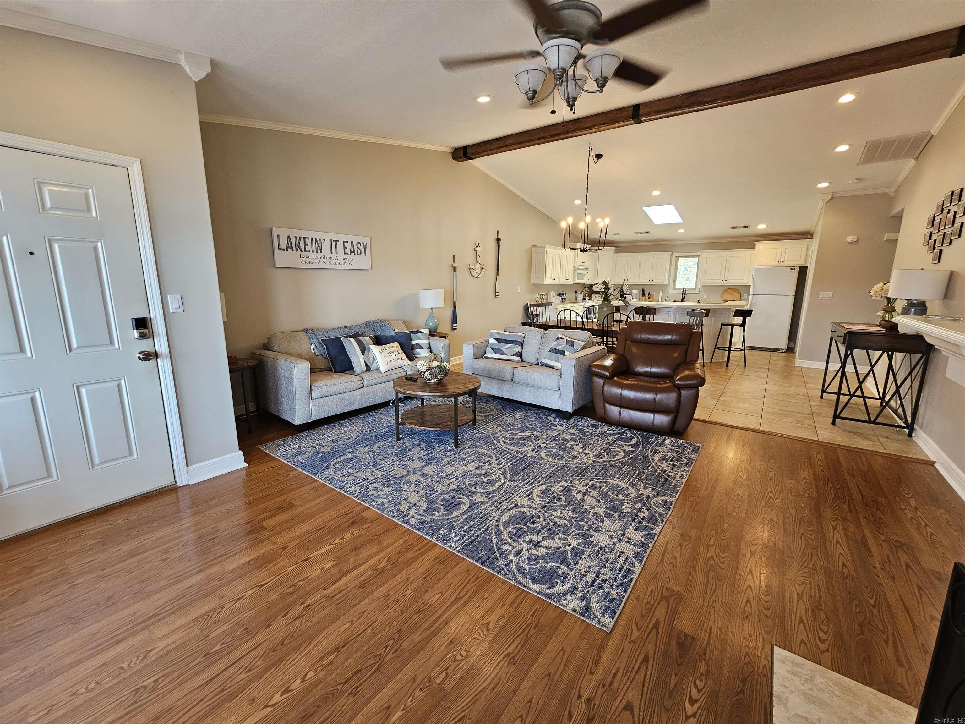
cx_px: 482
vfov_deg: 89.9
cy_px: 362
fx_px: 362
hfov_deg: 106.2
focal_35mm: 13
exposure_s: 1/60
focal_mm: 2.2
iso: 160
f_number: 2.2
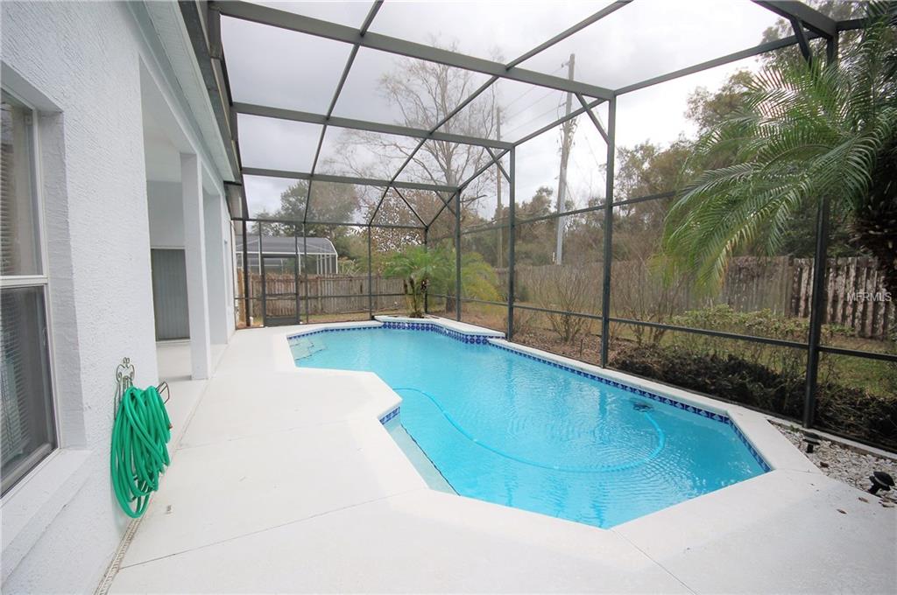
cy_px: 298
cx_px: 448
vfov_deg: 71.9
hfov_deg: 95.1
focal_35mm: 16
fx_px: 411
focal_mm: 11
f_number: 7.1
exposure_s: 1/200
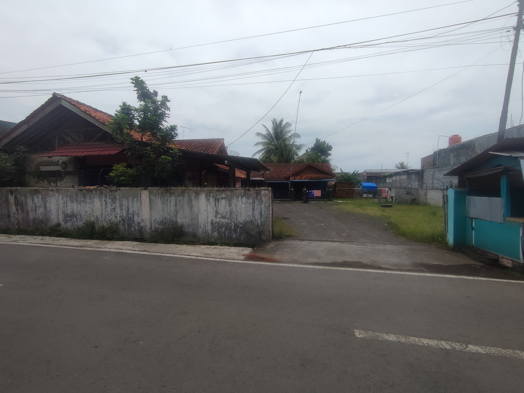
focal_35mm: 16
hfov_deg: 94.5
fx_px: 242
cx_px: 262
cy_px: 196
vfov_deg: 78.2
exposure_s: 1/2182
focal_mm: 1.65
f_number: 2.2
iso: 50
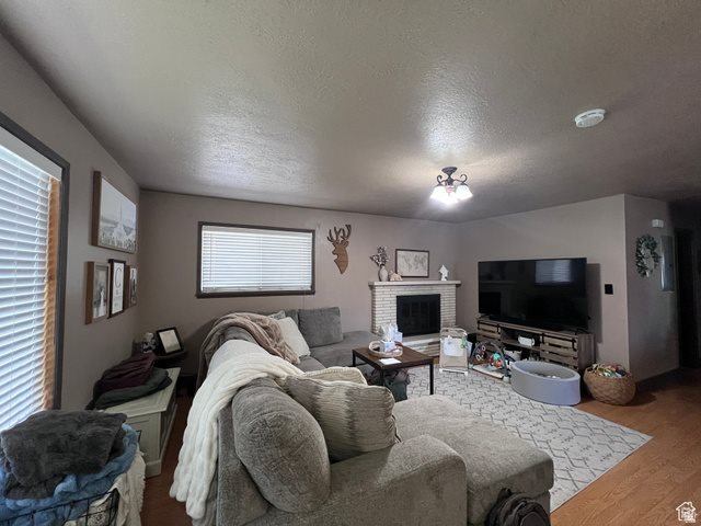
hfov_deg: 106.2
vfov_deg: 89.9
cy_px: 263
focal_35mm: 13
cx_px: 350
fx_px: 263
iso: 400
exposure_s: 1/60
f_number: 1.8
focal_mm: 1.57
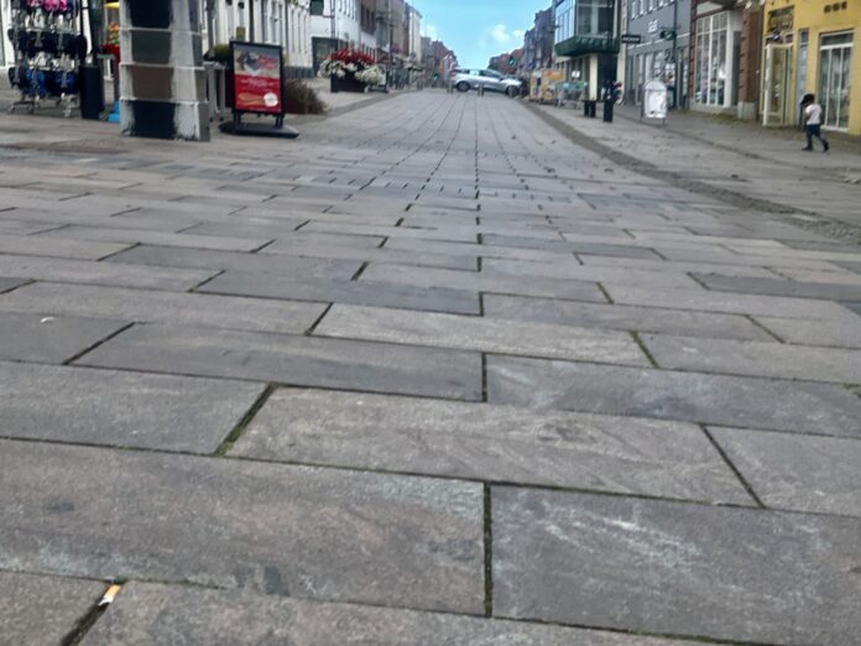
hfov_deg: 36.8
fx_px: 1293
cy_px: 323
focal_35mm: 52
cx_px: 430
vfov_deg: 28.0
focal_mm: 6
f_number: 2
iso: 32
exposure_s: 1/1410
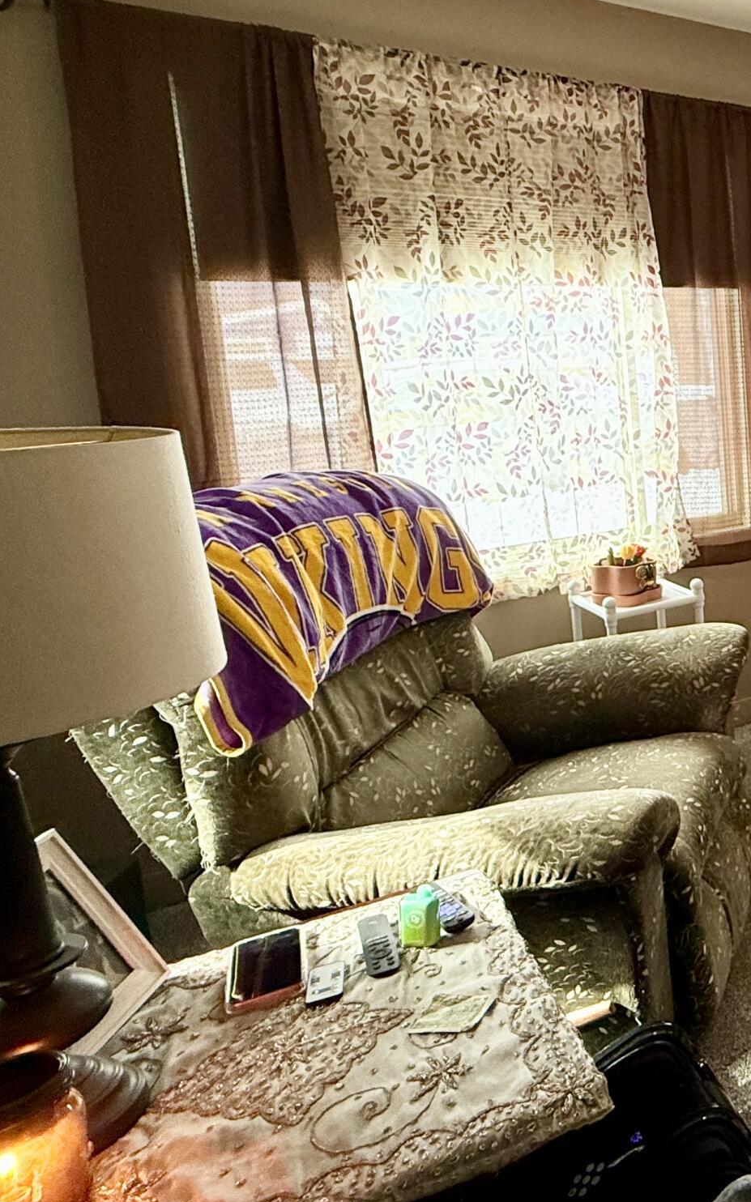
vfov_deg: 62.3
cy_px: 477
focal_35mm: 30
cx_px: 1007
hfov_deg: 31.1
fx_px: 983
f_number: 2.2
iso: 160
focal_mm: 2.22
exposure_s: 1/120
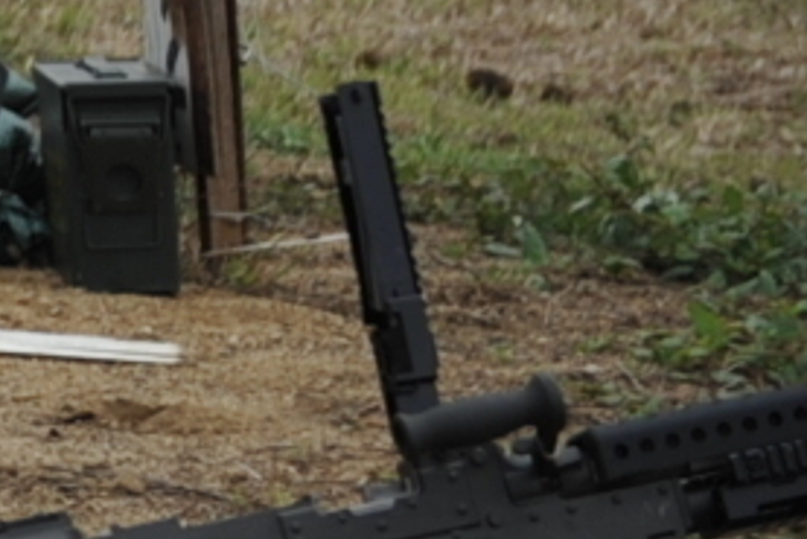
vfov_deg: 2.7
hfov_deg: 3.9
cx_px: -2249
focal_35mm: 507
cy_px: -1087
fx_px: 11371
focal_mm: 66
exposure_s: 1/2000
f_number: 2.8
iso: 200
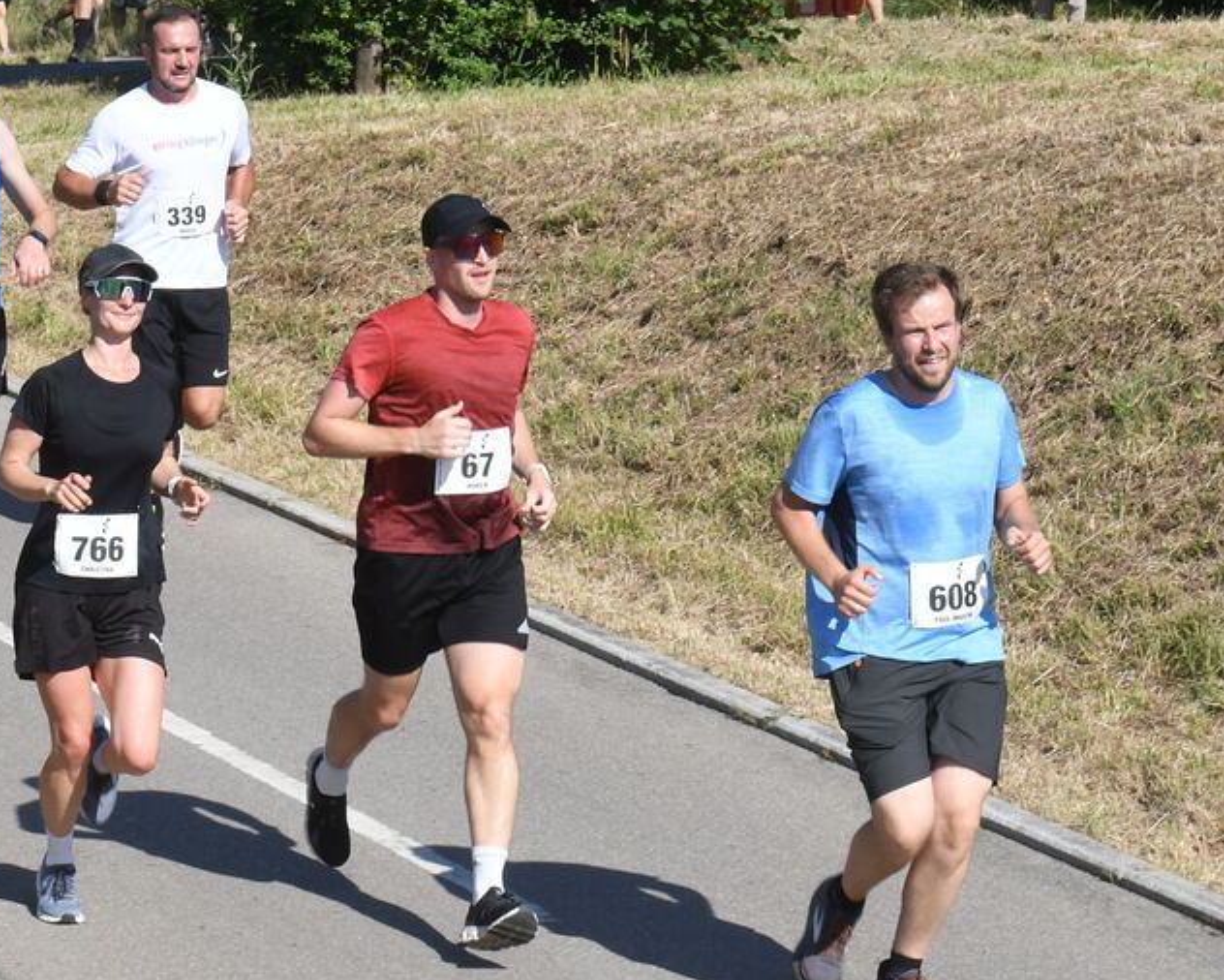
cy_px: 428
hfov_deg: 10.3
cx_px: 157
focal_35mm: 187
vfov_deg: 8.3
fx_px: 6776
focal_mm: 70
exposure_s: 1/320
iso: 640
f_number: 16
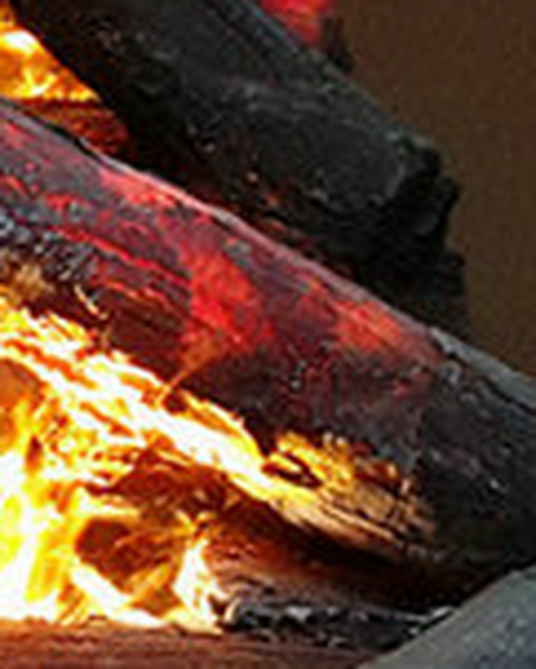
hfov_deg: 6.4
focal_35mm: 215
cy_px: 383
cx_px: -1194
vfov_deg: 9.0
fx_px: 4259
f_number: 2.2
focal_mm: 4.73
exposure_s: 1/33
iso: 320
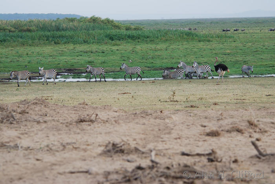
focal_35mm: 278
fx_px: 2121
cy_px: 92
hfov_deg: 7.4
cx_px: 138
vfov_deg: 5.0
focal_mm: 185
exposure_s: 1/320
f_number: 5.3
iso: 180
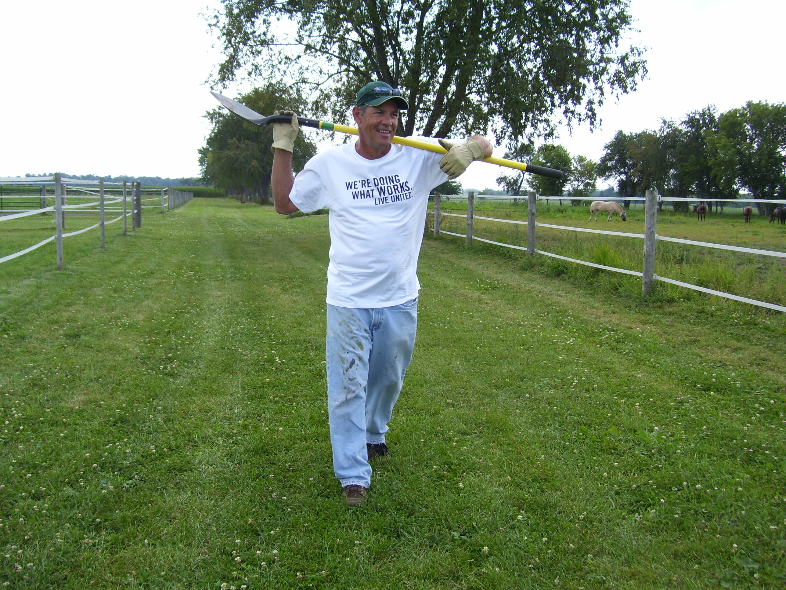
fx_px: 840
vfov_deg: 38.7
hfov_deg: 50.1
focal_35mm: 37
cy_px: 295
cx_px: 393
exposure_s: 1/750
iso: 80
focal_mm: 6
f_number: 2.7
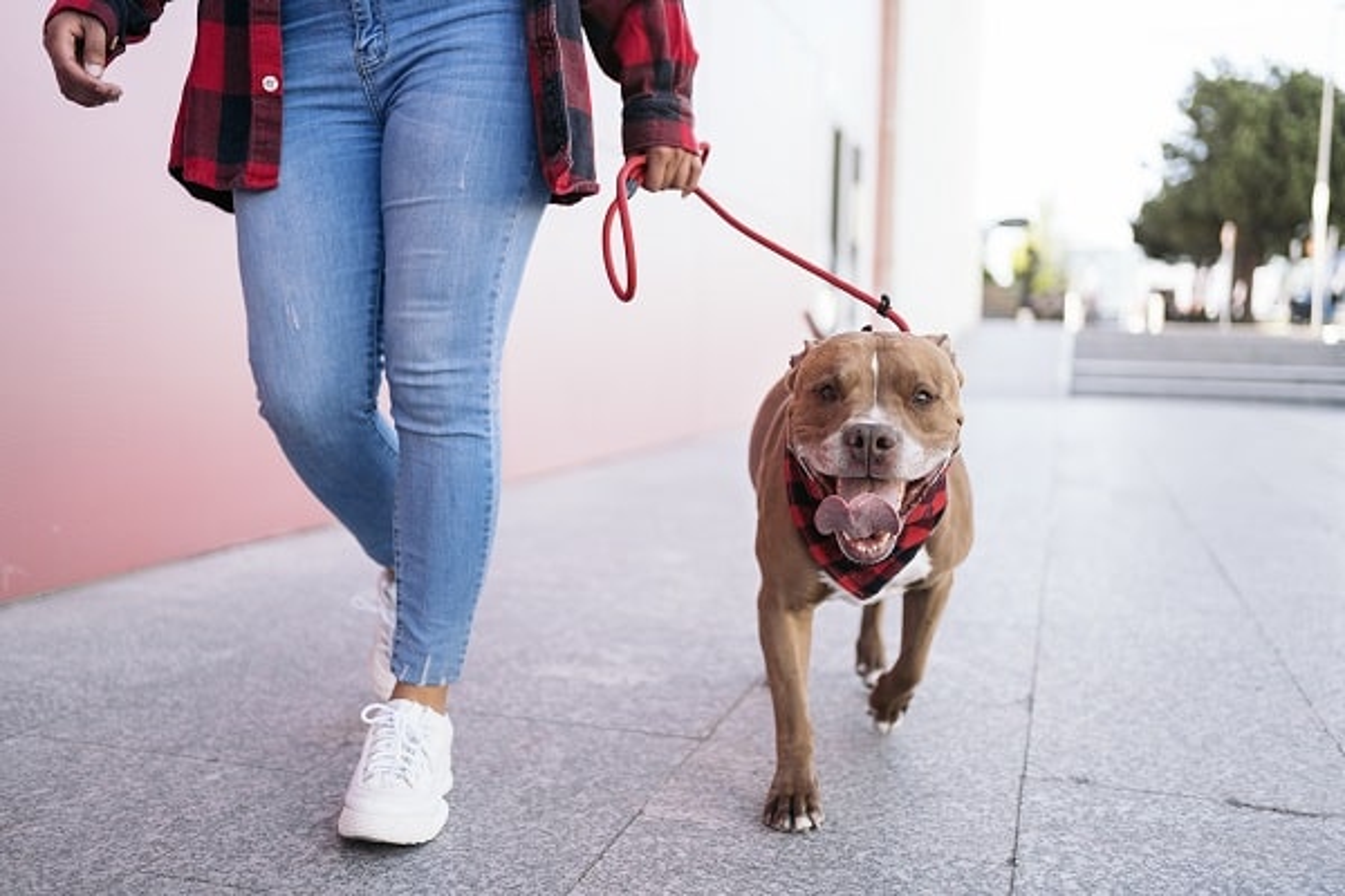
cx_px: 672
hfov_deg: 54.4
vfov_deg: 37.9
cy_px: 448
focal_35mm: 35
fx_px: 1308
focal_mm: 35
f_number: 2
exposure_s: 1/400
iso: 160
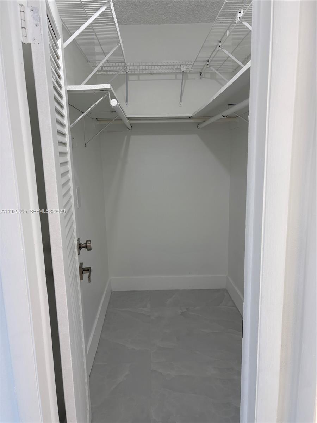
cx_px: 158
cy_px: 212
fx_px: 317
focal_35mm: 26
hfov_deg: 53.1
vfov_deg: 67.3
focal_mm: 5.96
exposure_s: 1/133
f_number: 1.6
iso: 32
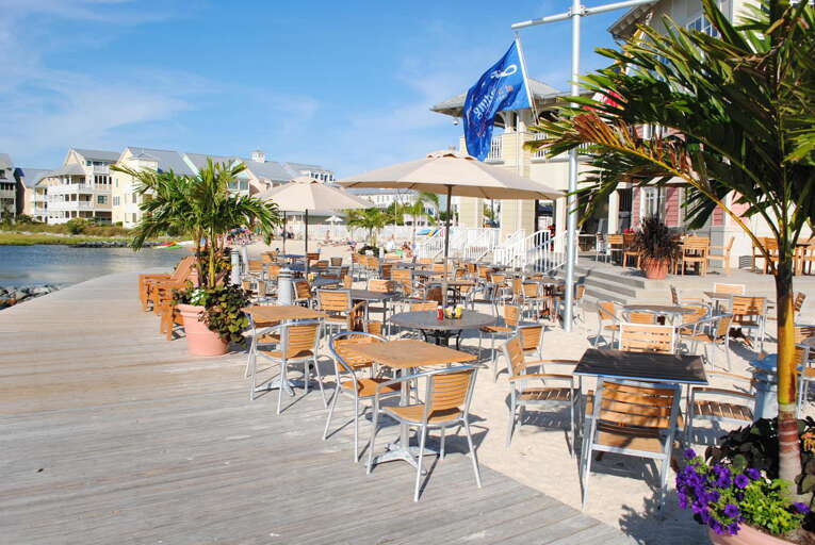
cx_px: 408
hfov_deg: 67.3
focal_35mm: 27
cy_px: 272
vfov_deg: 48.0
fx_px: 612
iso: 100
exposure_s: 1/320
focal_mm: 18
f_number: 9
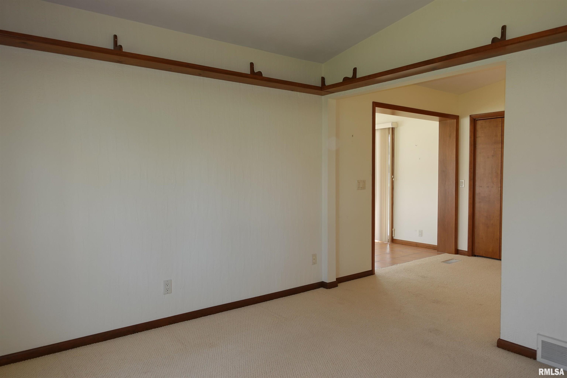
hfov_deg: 73.7
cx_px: 284
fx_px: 378
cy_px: 189
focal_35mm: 24
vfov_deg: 53.1
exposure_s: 1/80
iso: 125
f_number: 2.8
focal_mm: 8.8
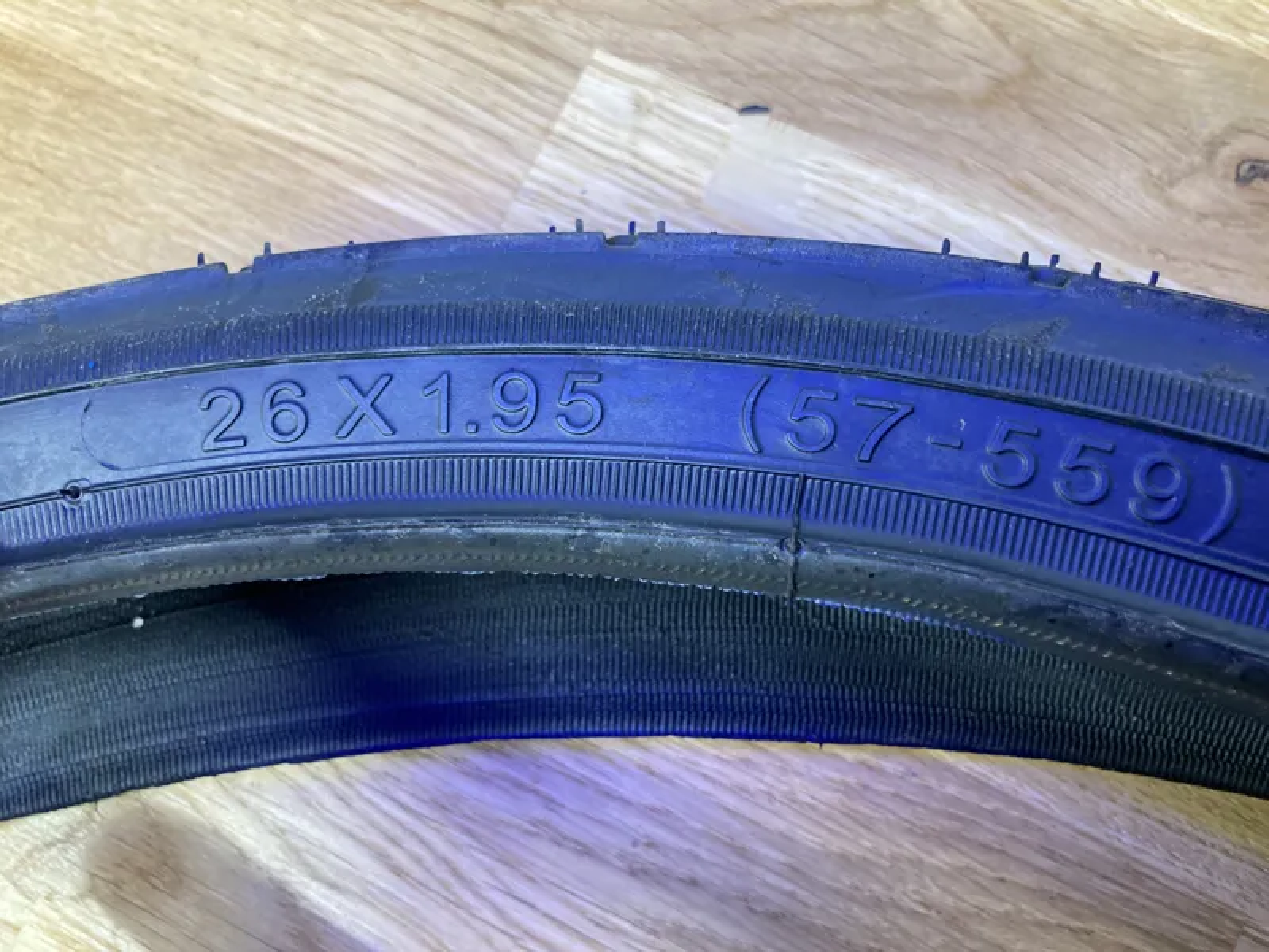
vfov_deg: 49.7
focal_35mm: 28
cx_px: 634
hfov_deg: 63.4
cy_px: 476
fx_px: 1026
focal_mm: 3.99
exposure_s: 1/50
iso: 160
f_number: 1.8
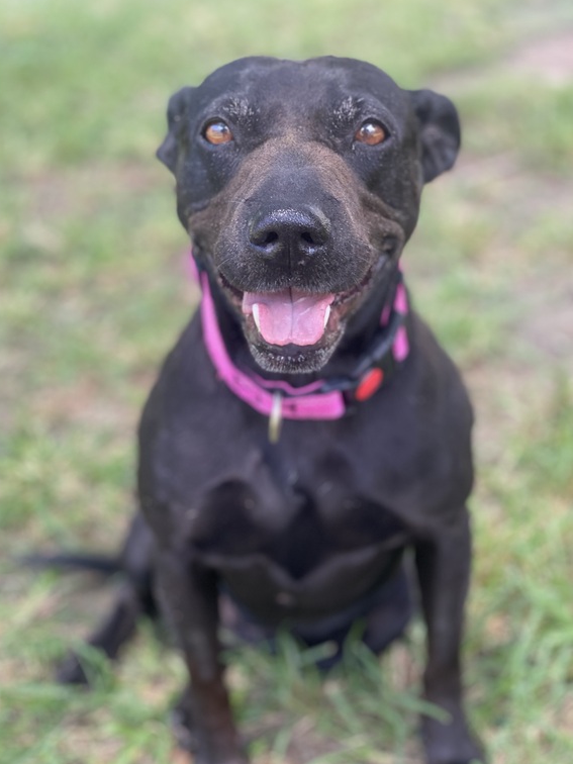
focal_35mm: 55
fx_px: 1214
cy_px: 397
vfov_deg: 34.9
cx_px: 278
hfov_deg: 26.6
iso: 50
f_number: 2
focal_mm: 6
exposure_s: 1/122
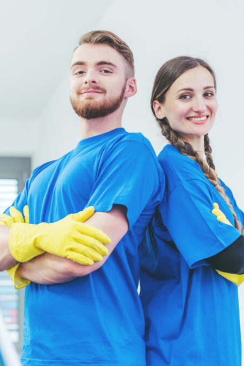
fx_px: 773
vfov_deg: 26.7
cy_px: 183
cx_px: 99
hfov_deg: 17.9
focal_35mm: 76
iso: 640
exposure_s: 1/100
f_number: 2.8
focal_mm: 50
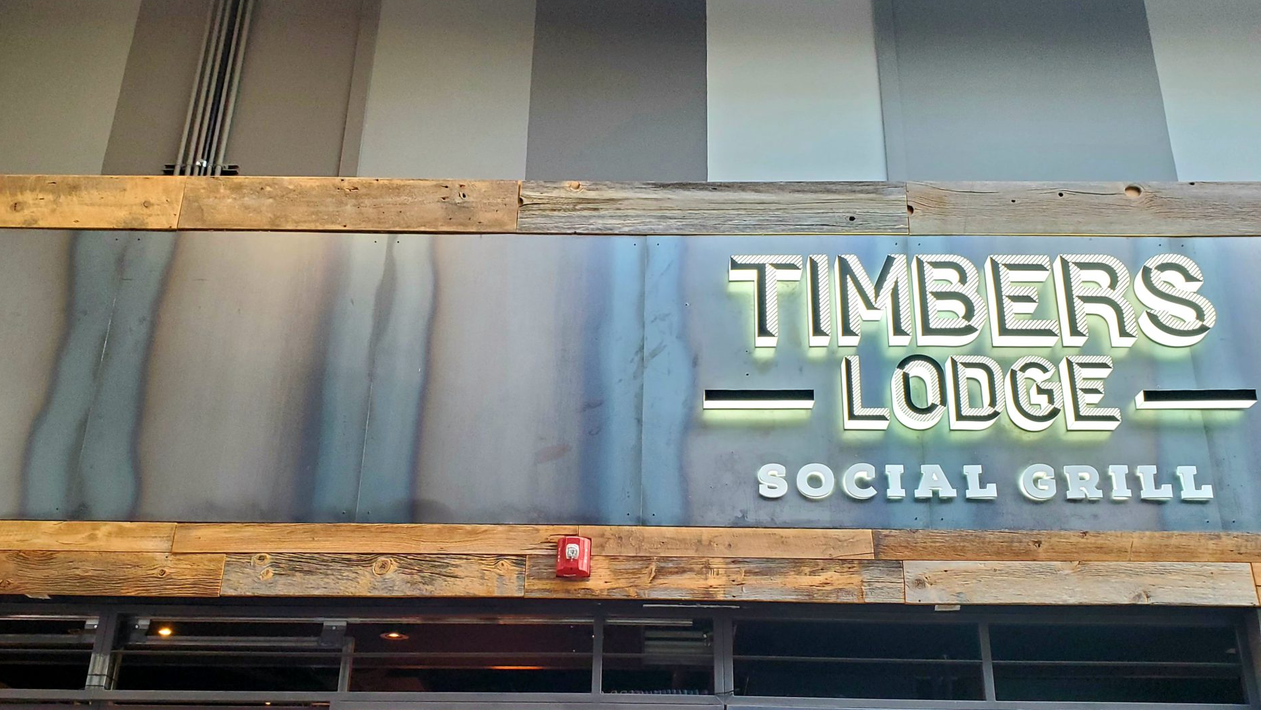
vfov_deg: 37.4
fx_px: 1037
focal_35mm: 31
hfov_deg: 62.6
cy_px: 465
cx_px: 611
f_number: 2.4
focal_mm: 4.3
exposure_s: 1/120
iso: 320
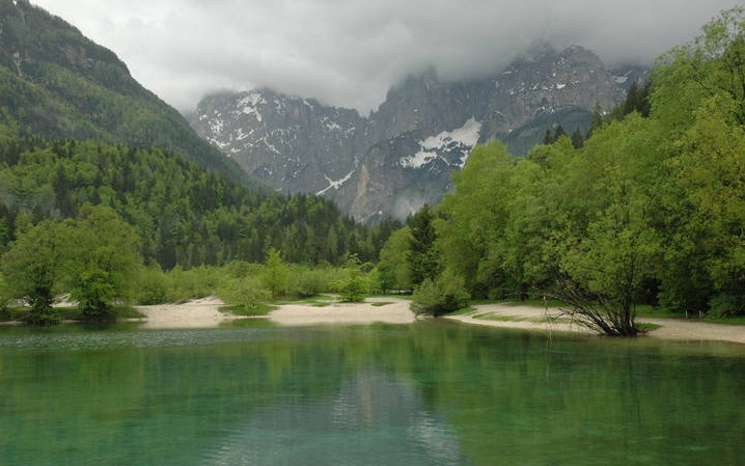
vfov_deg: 27.1
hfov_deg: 42.2
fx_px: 965
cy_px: 229
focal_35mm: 48
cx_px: 372
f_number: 9
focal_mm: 31
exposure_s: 1/320
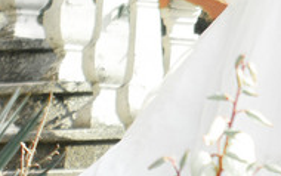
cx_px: 611
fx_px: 5004
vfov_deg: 2.0
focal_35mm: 653
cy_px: -44
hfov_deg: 3.2
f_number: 2.8
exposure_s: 1/200
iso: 100
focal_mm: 70
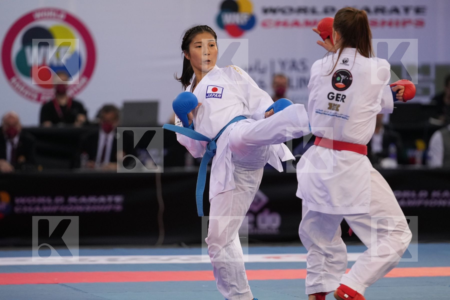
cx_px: 225
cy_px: 150
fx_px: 3750
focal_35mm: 300
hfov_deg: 6.9
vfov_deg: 4.6
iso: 2000
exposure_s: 1/1000
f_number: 2.8
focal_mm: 200
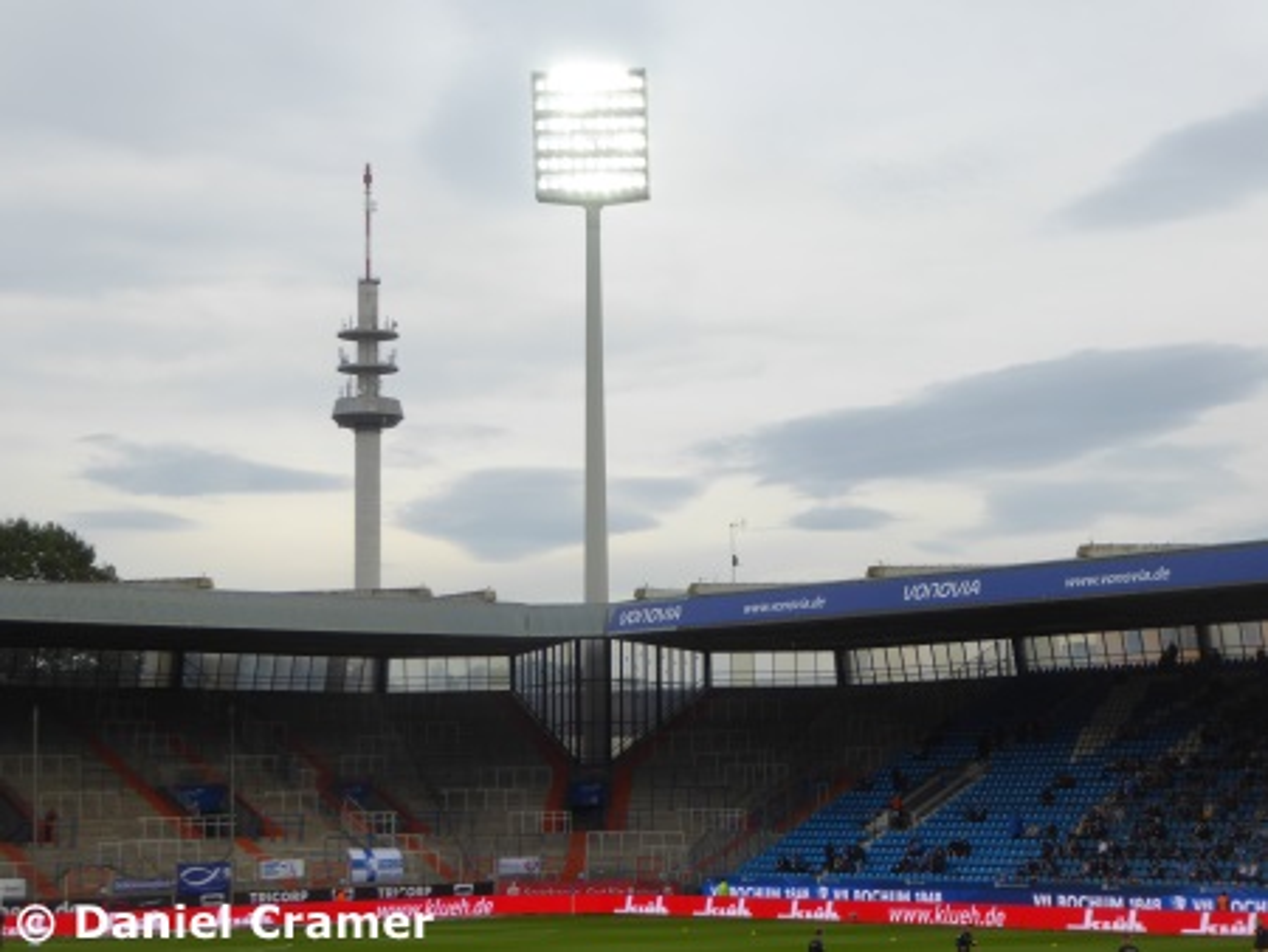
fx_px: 2712
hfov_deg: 26.3
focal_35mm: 74
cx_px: 634
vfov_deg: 19.9
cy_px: 476
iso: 80
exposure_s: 1/100
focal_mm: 13.2
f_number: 4.6
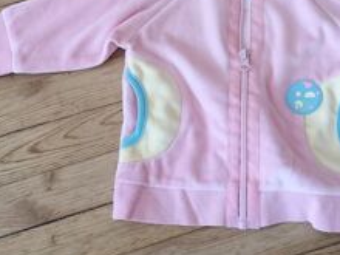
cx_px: 241
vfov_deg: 24.2
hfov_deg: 32.3
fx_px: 580
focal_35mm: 59
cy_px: 32
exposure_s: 1/60
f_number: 1.8
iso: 160
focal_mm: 3.95
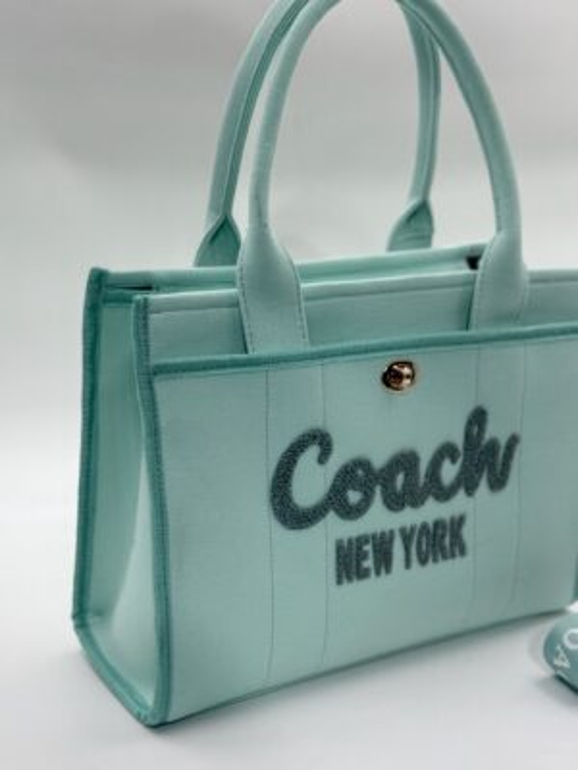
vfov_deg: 39.7
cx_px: 289
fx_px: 1069
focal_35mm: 48
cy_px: 385
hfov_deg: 30.3
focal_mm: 6.76
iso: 80
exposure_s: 1/1027
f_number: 1.78
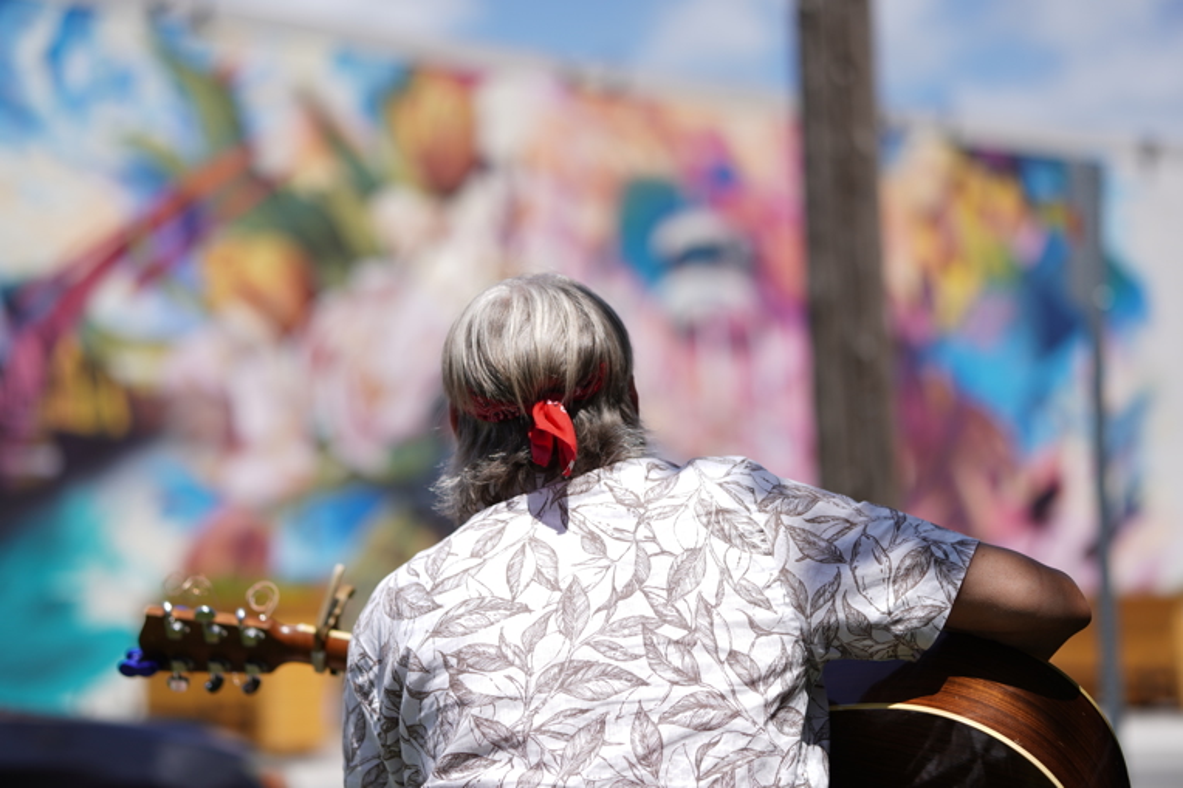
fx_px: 2760
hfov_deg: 24.2
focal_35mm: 84
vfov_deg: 16.3
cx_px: 592
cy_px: 394
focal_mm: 56
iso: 50
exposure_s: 1/4000
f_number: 1.4
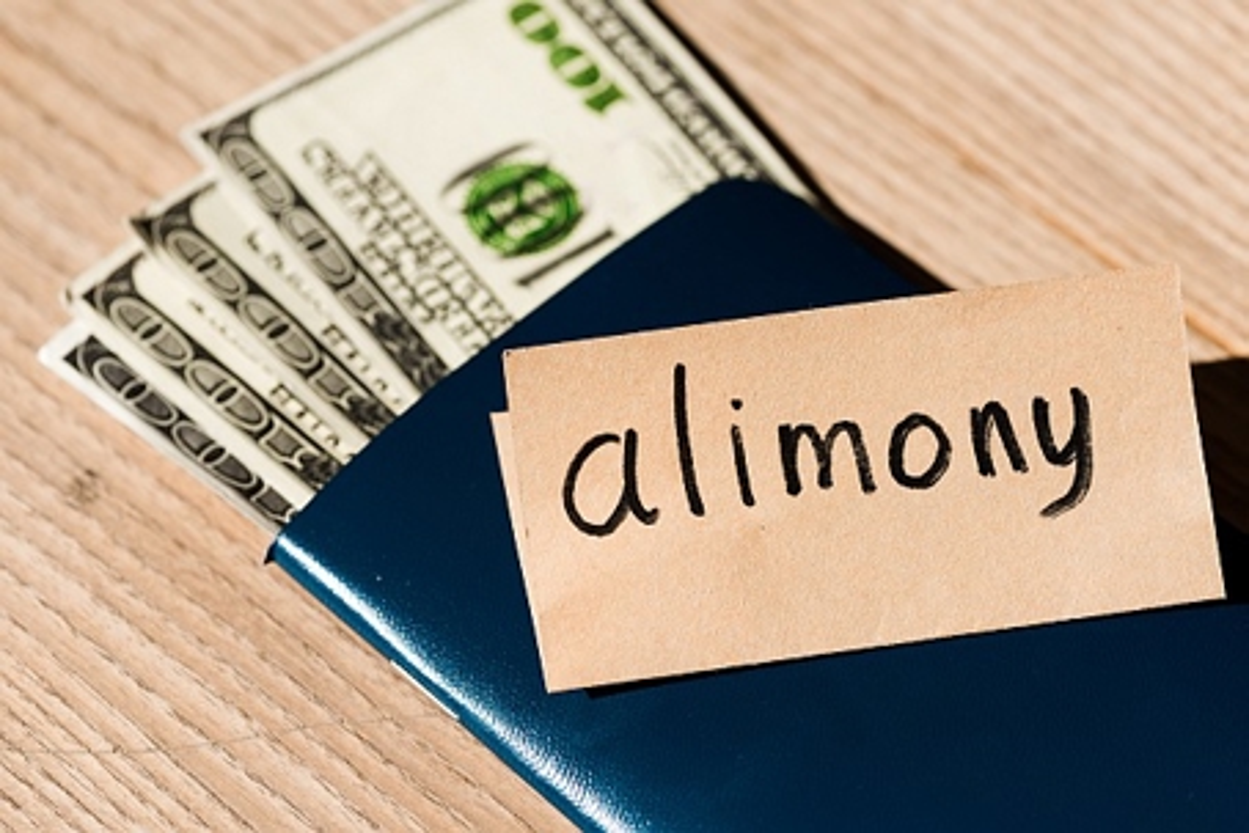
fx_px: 3644
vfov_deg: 13.1
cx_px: 624
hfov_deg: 19.5
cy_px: 416
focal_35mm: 105
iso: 100
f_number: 6.3
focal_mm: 105
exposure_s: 1/400
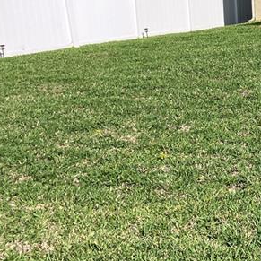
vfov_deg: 19.2
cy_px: -14
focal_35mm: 87
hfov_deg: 16.9
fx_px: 742
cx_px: 452
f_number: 1.8
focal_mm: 3.99
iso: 32
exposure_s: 1/2114
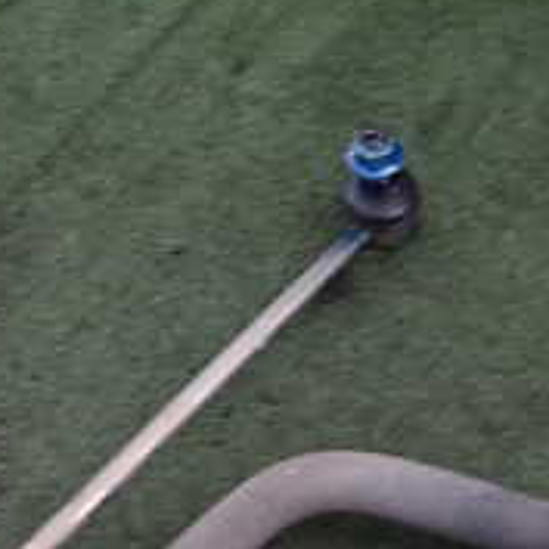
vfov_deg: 22.0
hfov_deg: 22.5
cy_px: 580
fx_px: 1346
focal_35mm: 75
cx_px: 490
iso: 200
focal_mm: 4.5
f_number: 2
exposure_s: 1/30
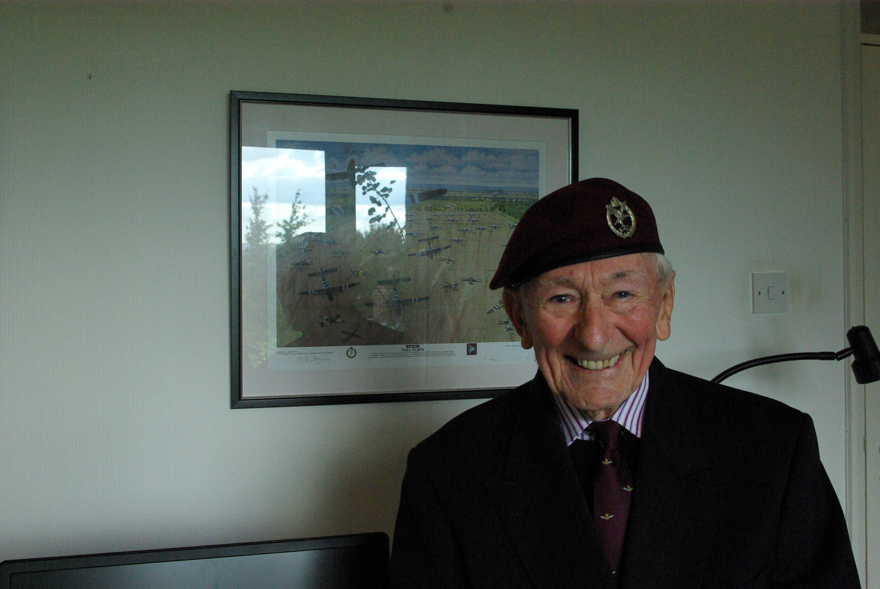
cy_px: 294
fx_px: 1033
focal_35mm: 42
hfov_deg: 46.2
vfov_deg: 31.8
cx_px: 440
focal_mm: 28.13
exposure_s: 1/180
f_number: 8
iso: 1600
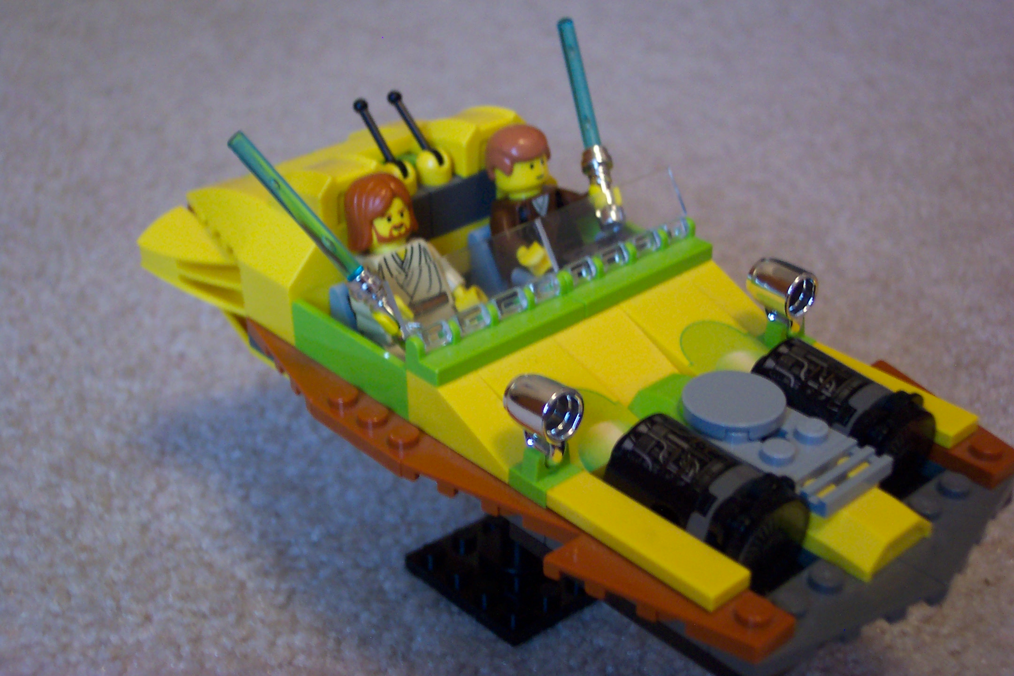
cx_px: 507
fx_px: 1436
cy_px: 338
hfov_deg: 38.9
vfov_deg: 26.5
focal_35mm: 51
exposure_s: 1/10
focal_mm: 10.7
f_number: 3.4
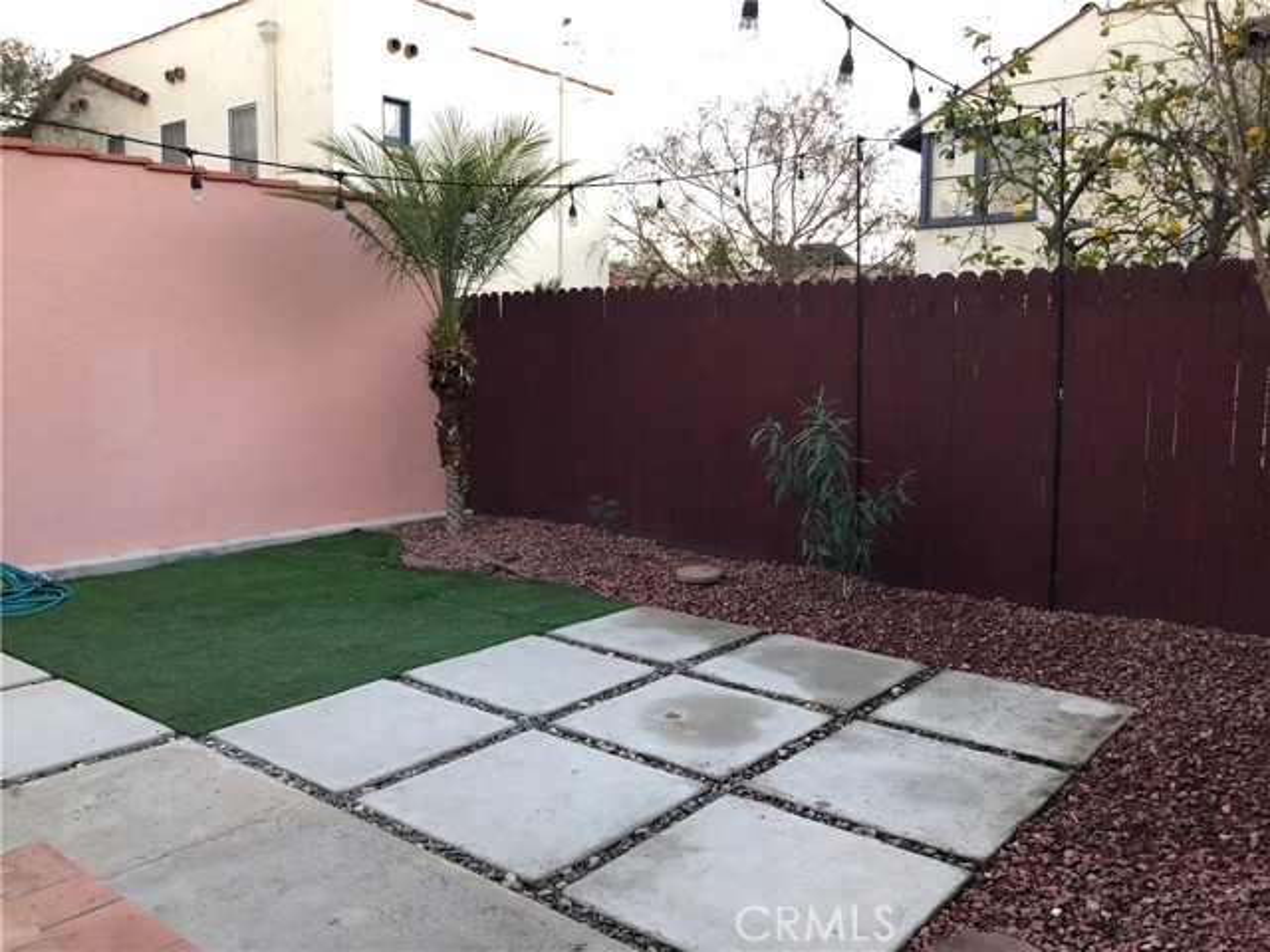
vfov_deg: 49.7
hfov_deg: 63.4
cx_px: 635
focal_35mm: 28
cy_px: 476
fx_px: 1027
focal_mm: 3.99
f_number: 1.8
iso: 32
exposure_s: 1/30
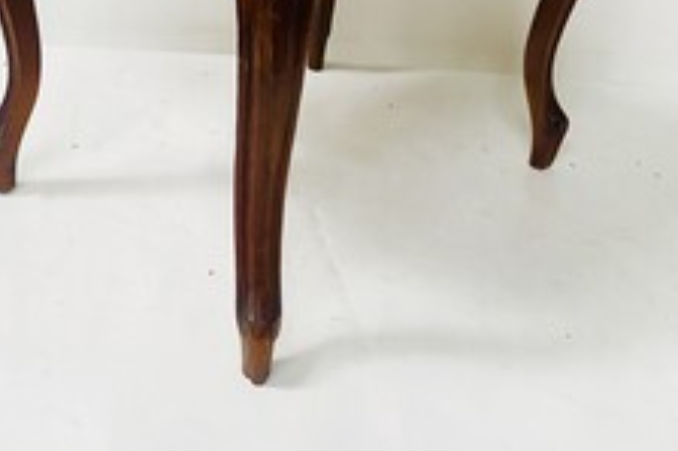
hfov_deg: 45.4
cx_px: 322
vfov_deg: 27.5
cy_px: -85
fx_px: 809
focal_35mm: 43
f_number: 1.8
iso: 200
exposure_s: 1/60
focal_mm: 4.25
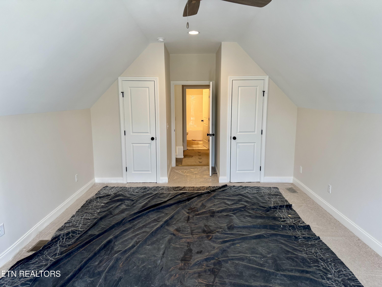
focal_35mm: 24
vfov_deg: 56.8
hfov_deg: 71.6
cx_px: 191
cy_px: 144
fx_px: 265
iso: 160
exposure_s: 1/120
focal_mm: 6.76
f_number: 1.78
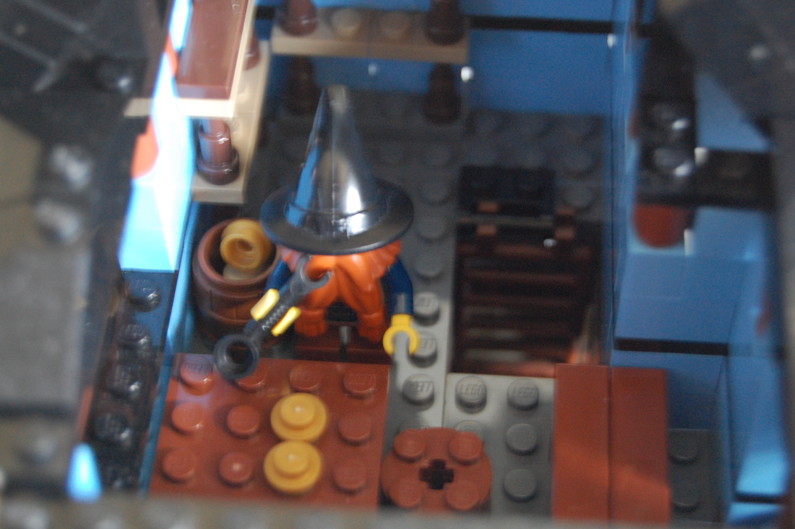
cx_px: 398
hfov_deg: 24.6
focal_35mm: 82
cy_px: 264
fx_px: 1820
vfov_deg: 16.5
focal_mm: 55
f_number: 5.6
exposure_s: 1/8
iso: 1400
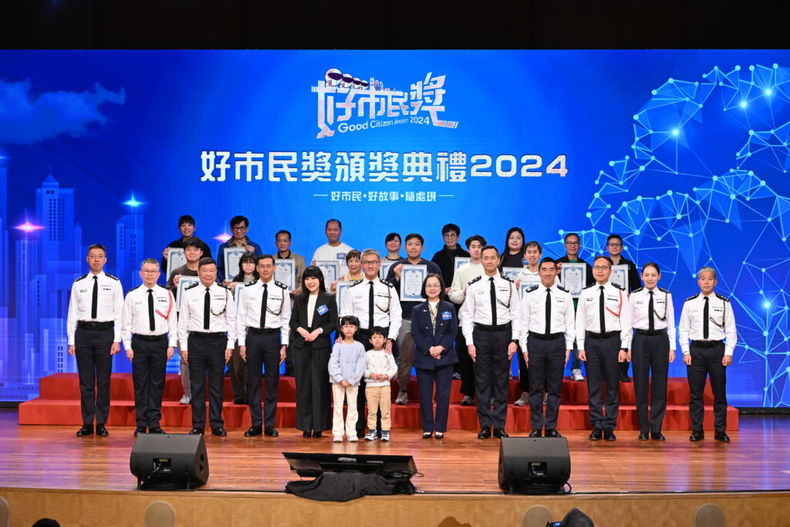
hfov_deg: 31.9
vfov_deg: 21.6
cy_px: 264
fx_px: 1383
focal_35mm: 63
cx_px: 395
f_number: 5.6
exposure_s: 1/125
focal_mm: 63
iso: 2000
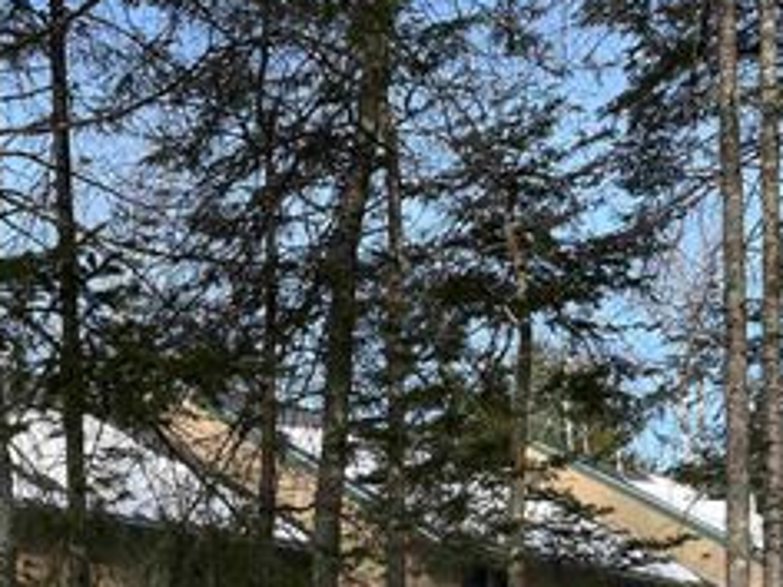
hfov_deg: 33.1
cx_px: 73
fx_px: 1244
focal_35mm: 55
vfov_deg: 25.4
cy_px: 575
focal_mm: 5.1
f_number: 1.6
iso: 50
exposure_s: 1/1106
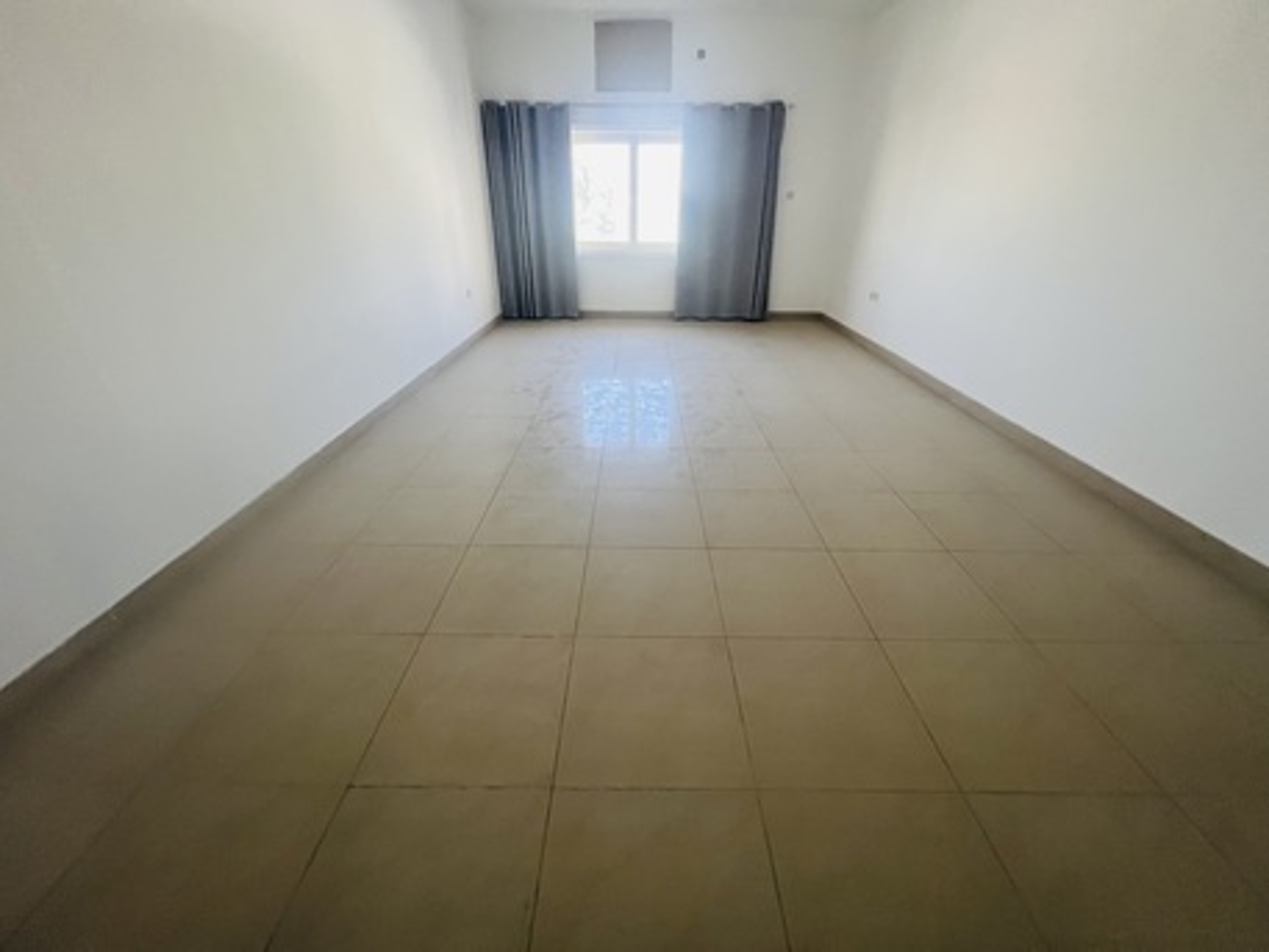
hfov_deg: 106.2
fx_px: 477
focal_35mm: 13
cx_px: 634
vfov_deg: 89.9
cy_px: 476
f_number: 1.8
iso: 250
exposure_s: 1/62
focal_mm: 1.57
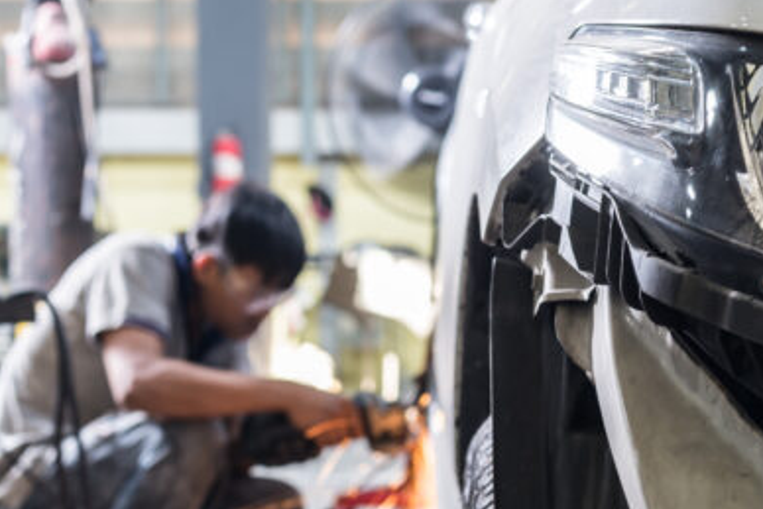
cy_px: 418
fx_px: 2099
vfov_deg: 13.8
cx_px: 564
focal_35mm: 99
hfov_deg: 20.5
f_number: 5.6
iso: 250
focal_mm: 50
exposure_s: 1/25
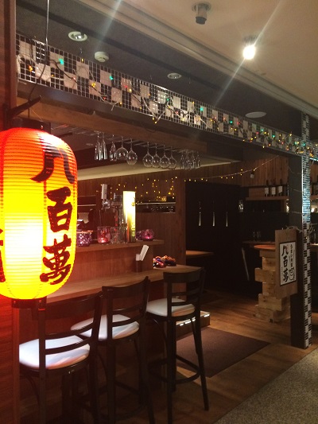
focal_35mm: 30
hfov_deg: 46.8
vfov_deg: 60.0
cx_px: 159
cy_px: 212
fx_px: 367
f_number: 2.2
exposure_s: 1/30
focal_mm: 4.12
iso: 320
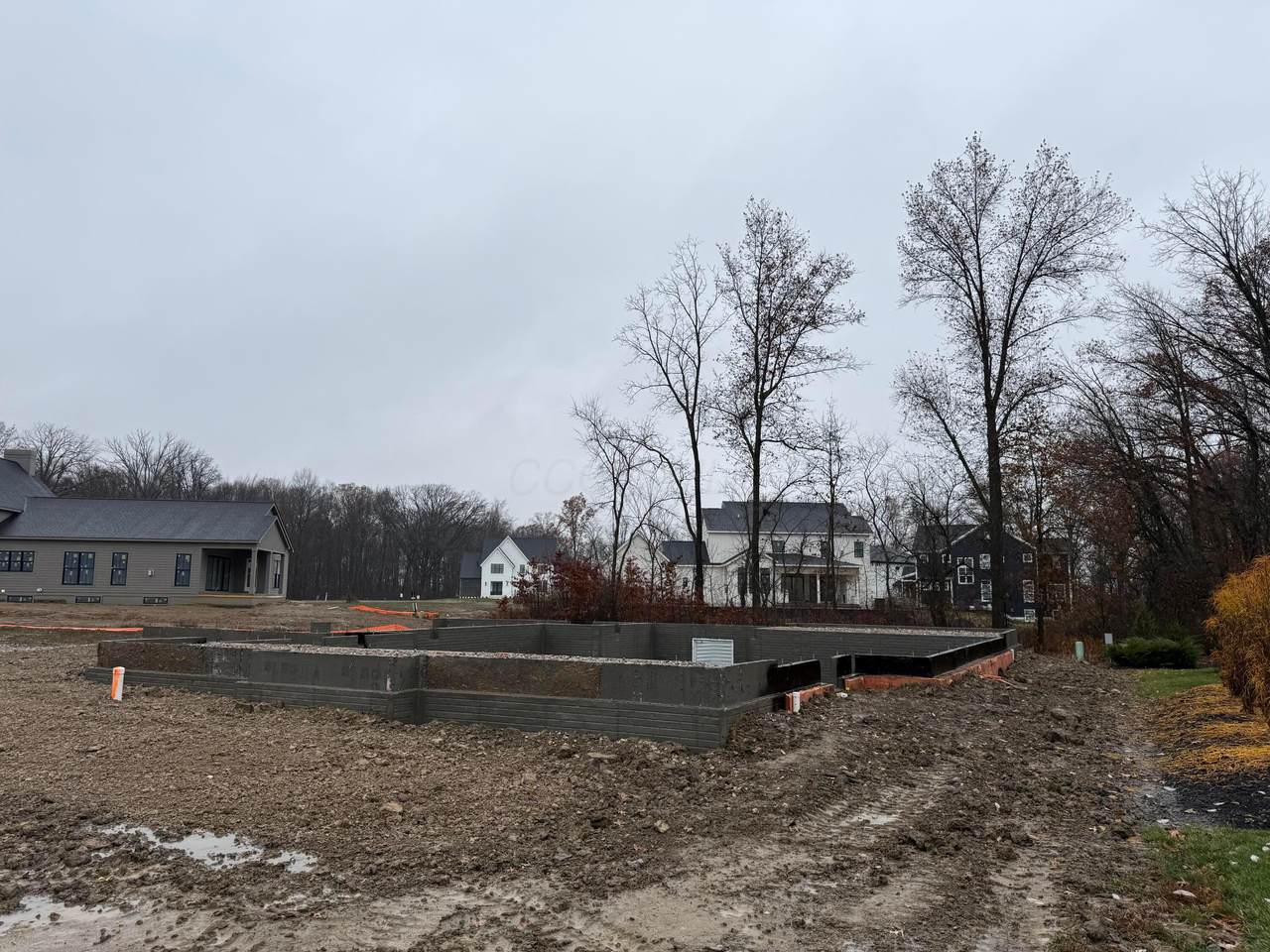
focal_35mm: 24
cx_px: 635
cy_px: 476
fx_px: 881
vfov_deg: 56.8
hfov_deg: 71.6
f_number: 1.78
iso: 80
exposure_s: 1/1410
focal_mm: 6.76
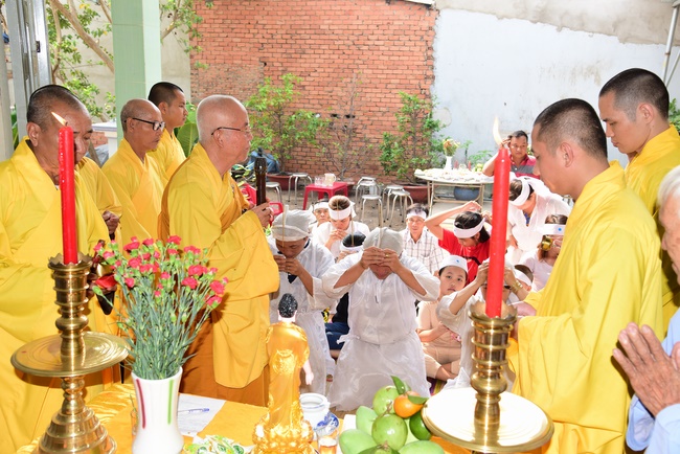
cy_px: 227
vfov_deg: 35.1
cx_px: 340
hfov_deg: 50.7
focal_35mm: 38
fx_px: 718
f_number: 5.6
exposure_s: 1/100
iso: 250
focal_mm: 38
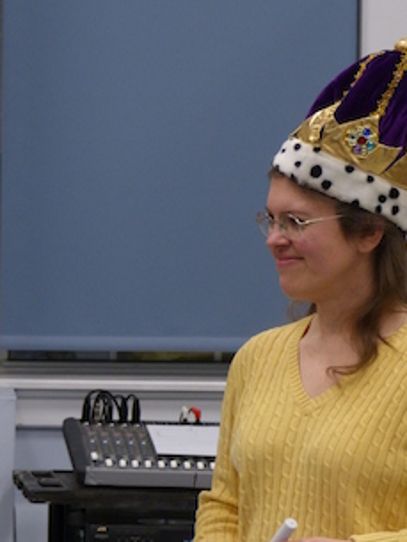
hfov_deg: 4.7
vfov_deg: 6.3
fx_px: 4935
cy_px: 332
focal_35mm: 315
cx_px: 219
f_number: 2.8
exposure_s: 1/20
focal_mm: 43.3
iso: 400
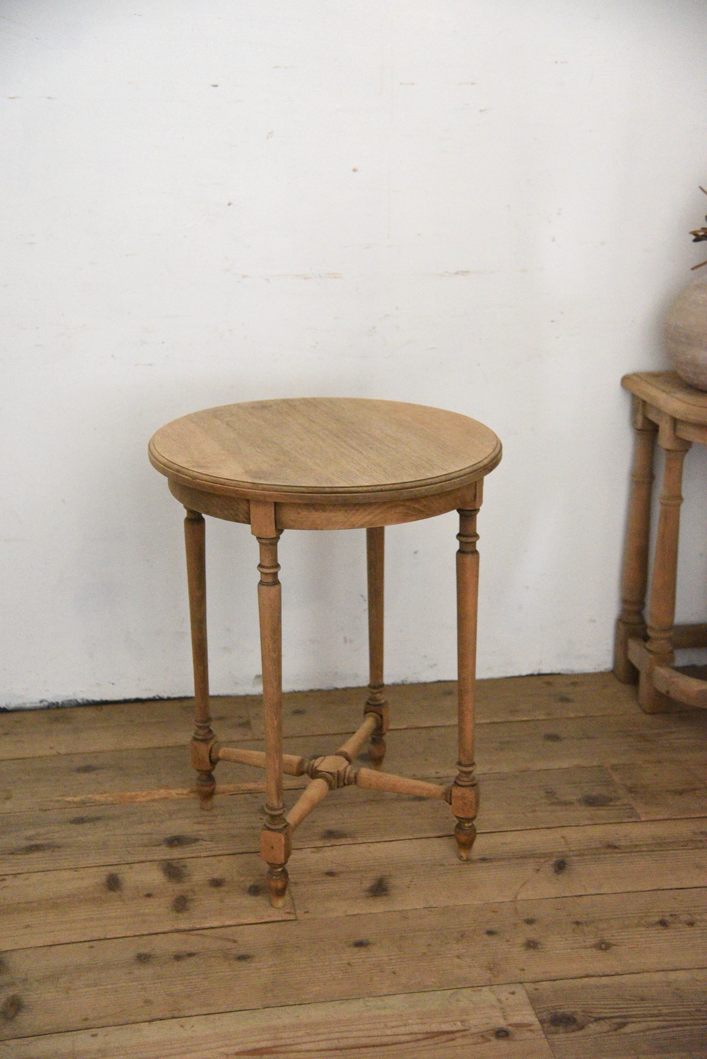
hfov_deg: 27.0
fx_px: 1471
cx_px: 354
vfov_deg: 39.6
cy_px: 530
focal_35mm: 50
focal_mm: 50
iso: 12800
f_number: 4
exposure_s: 1/25
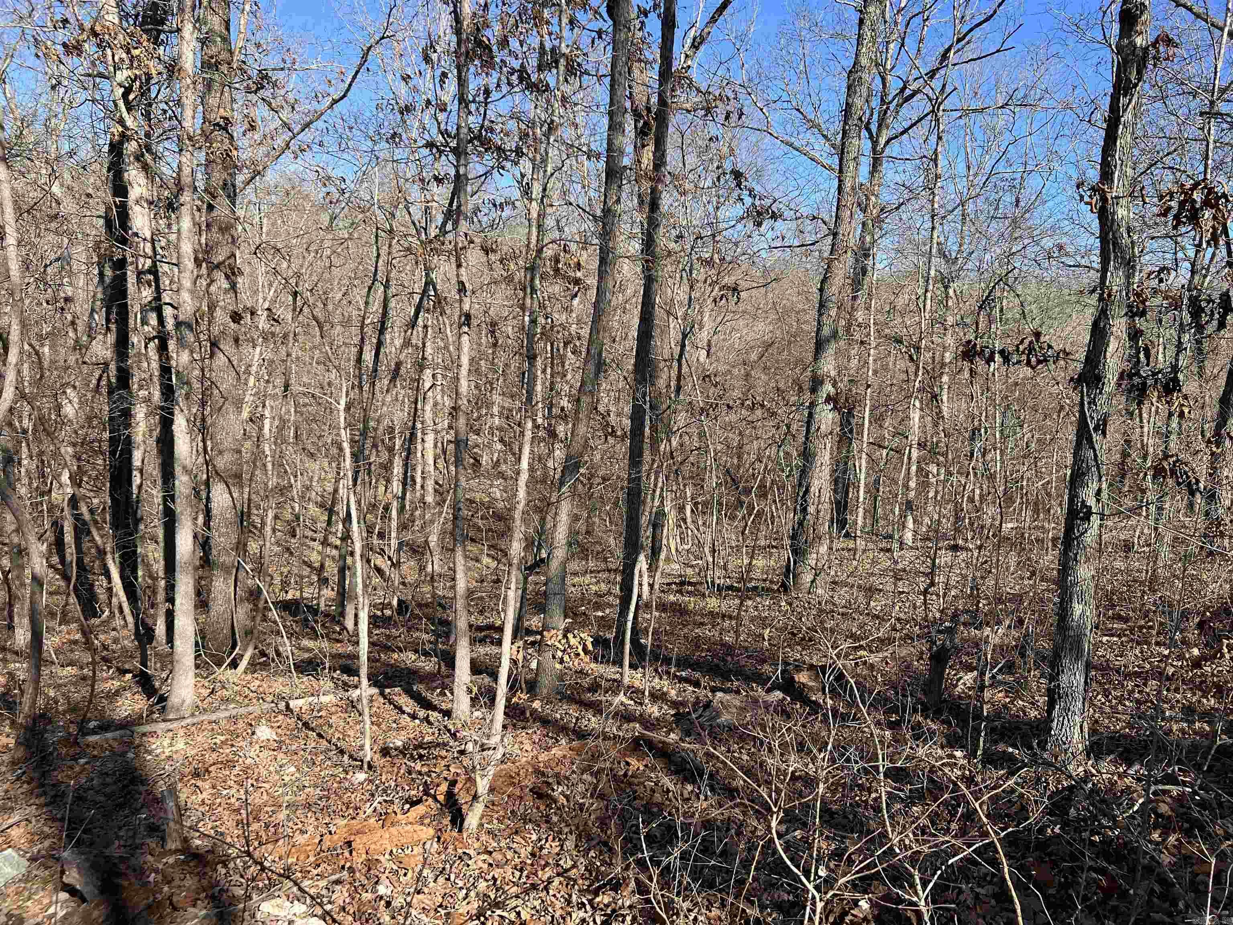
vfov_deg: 53.1
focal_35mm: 26
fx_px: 926
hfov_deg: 67.3
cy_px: 462
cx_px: 616
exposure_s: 1/1698
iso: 50
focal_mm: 5.7
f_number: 1.5
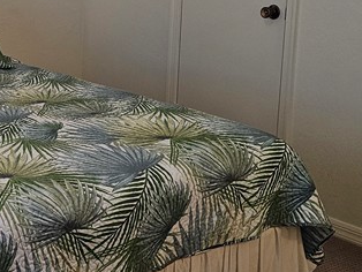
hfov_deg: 24.3
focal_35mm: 75
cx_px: -35
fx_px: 785
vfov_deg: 19.5
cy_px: 73
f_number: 1.7
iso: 320
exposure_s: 1/120
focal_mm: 6.3
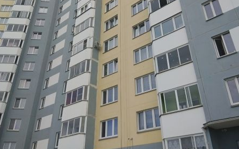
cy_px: 51
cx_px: 120
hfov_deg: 70.4
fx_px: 169
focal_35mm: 26
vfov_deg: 46.9
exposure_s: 1/1167
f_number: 2
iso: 100
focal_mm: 3.57
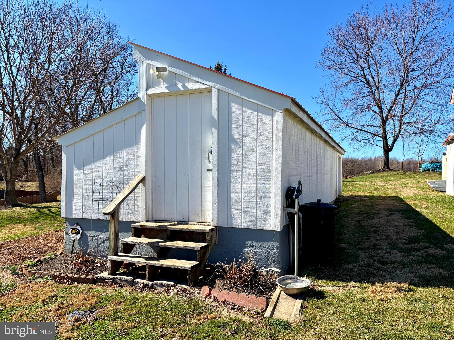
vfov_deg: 53.1
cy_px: 170
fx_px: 341
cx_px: 227
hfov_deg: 67.3
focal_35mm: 26
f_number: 1.6
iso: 50
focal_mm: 5.96
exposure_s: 1/2747
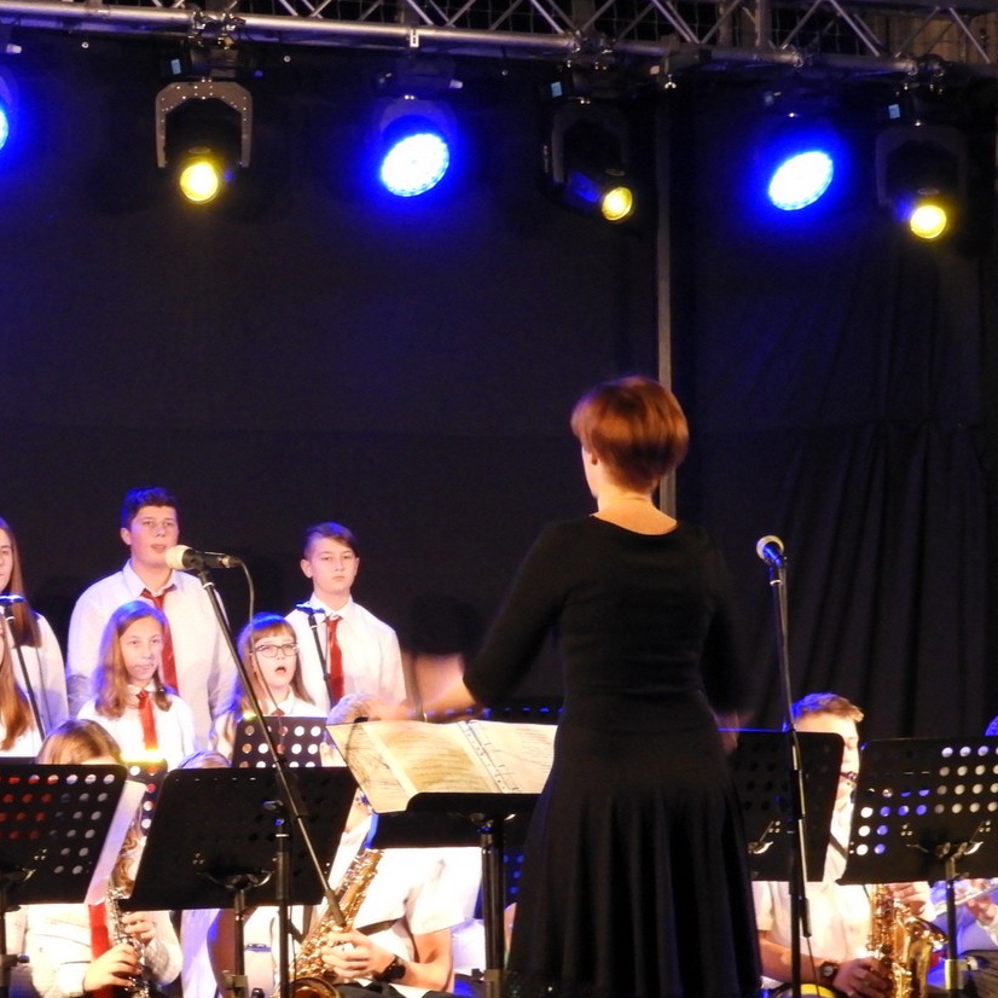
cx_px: 50
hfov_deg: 12.6
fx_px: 4469
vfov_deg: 12.7
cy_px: 683
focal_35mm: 137
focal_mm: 14.3
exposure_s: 1/15
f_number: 4.5
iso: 800
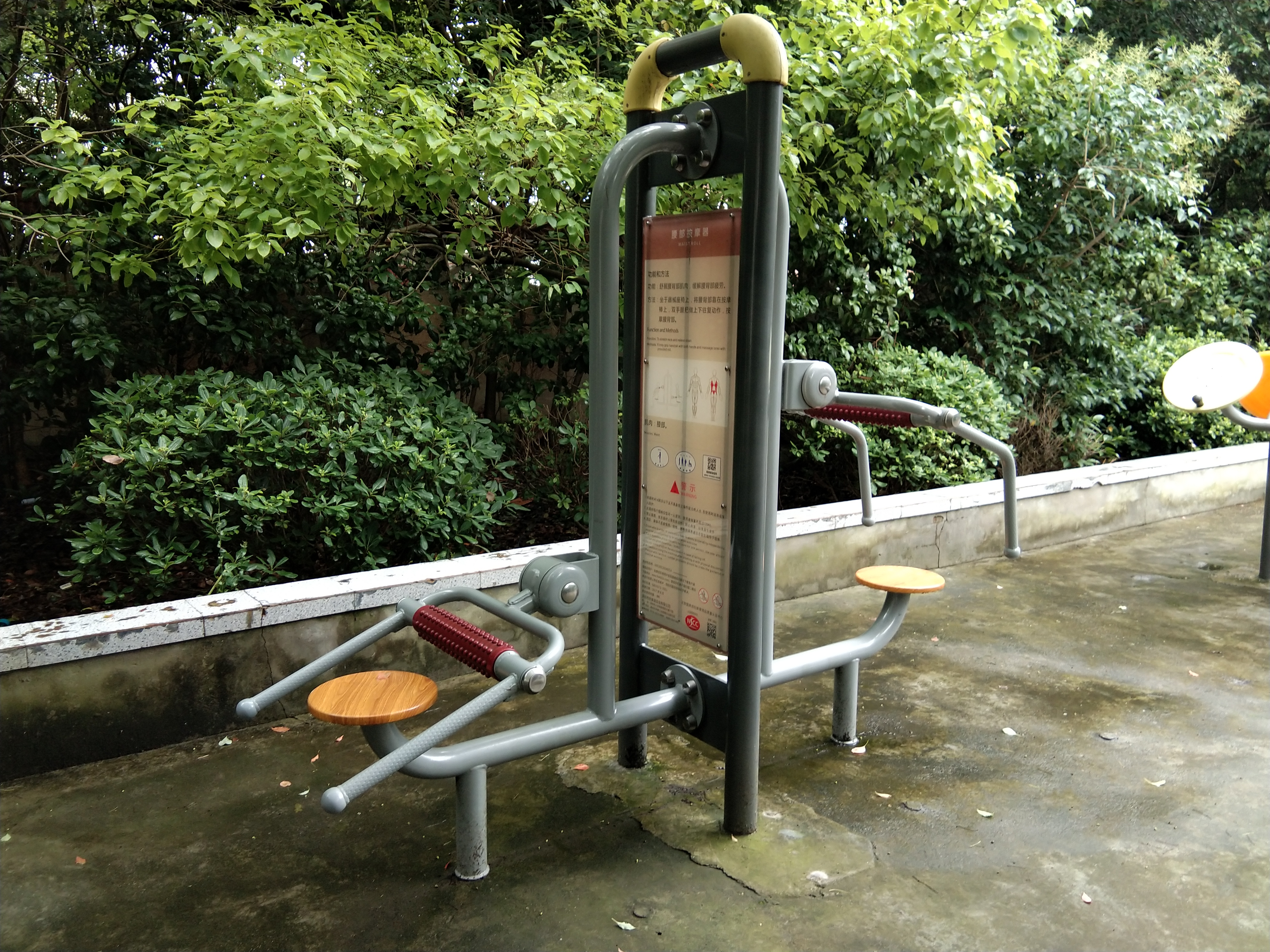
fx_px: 1137
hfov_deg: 58.4
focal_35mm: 31
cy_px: 476
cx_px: 635
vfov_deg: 45.4
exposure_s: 1/50
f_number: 2.2
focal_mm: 3.69
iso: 64
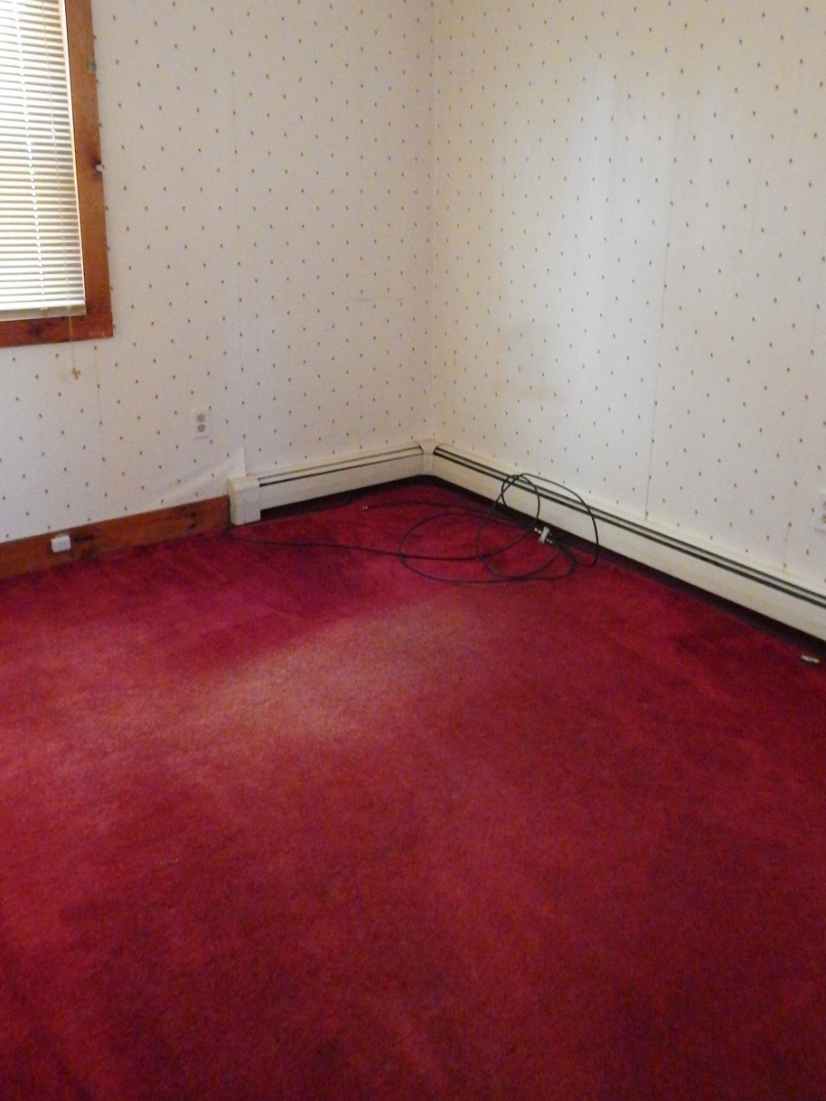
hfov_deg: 48.2
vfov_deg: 60.8
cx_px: 443
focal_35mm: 29
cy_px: 409
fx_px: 922
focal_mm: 4
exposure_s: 1/4
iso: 800
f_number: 3
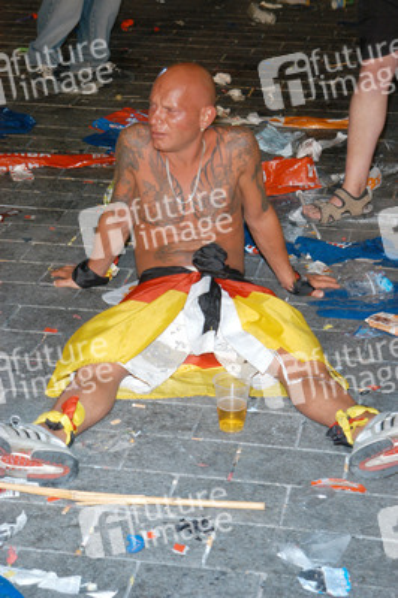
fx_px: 1296
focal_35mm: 78
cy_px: 299
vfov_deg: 26.0
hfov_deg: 17.5
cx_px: 199
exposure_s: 1/60
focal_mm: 52
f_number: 4.8
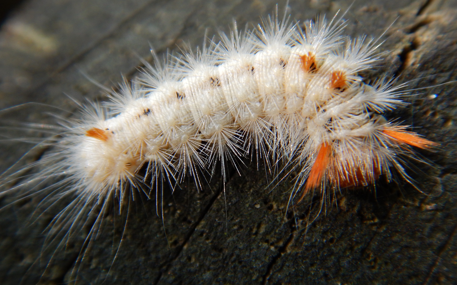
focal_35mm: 60
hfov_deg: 34.0
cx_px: 229
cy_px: 155
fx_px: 747
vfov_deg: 21.6
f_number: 4.4
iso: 125
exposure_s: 1/80
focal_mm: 10.1
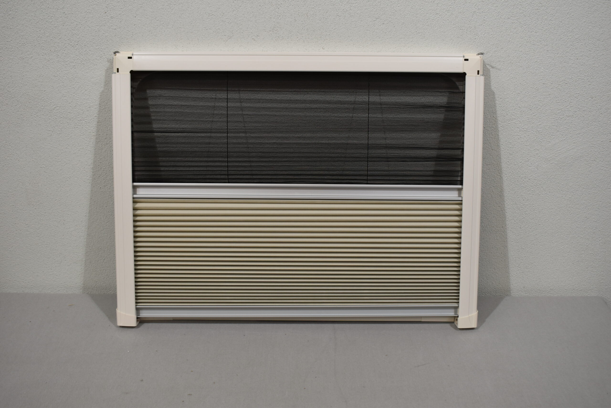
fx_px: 611
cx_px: 306
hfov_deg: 53.1
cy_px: 204
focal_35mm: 36
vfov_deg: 36.9
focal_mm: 24
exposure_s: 1/125
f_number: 5.6
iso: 360
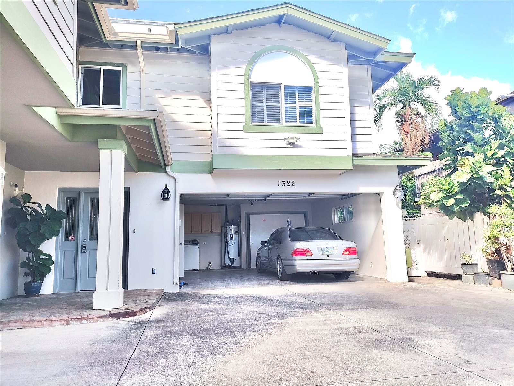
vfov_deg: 54.9
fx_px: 371
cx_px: 257
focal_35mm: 25
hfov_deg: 69.4
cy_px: 193
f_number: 1.7
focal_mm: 4.71
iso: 100
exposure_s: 1/322
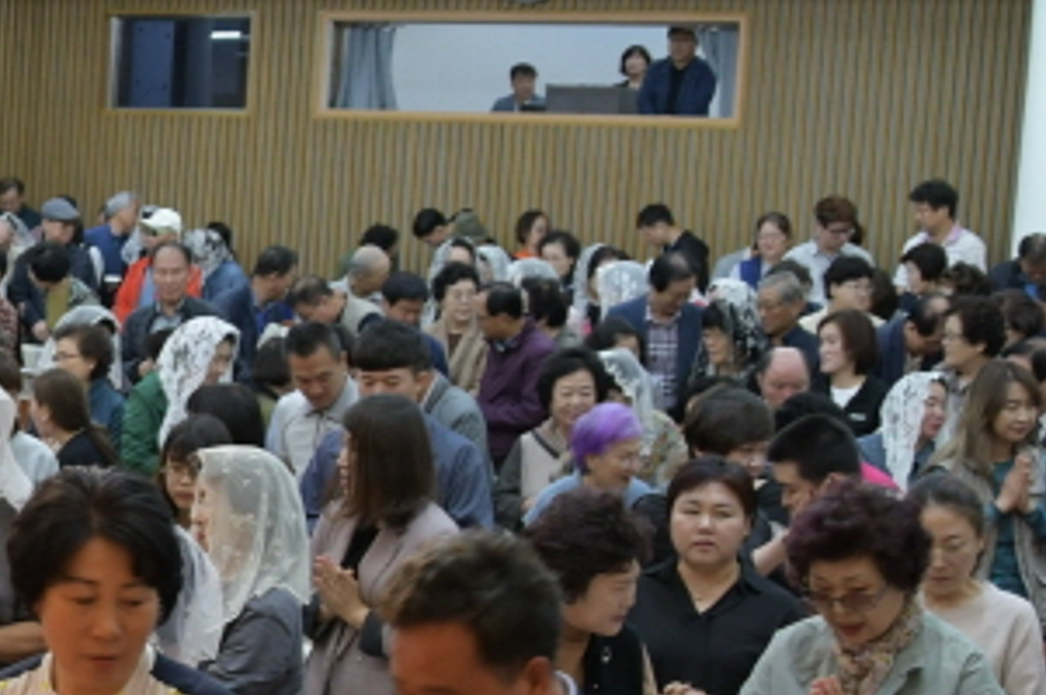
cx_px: -452
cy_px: 565
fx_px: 2670
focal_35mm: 92
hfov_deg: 19.7
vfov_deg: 14.7
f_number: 4
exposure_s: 1/60
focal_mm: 18
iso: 800
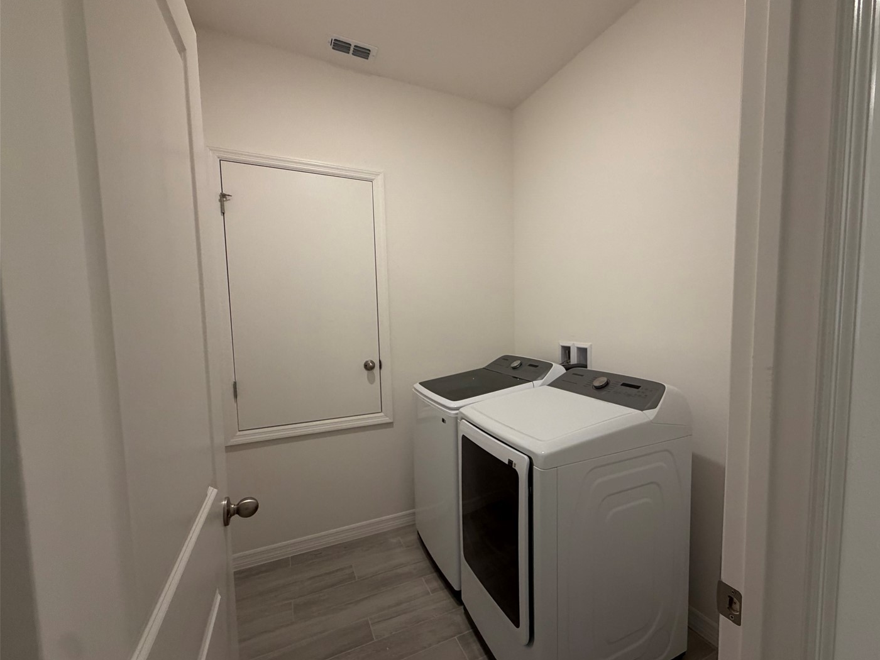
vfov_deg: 78.1
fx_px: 407
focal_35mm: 16
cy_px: 344
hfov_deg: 93.9
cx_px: 502
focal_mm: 2.22
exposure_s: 1/120
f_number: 2.2
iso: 250
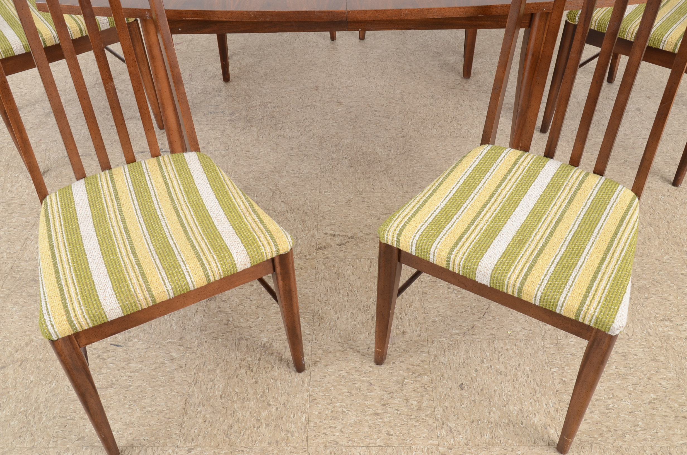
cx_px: 344
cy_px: 228
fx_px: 686
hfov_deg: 53.2
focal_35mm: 36
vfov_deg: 36.7
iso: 125
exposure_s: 1/125
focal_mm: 24
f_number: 9
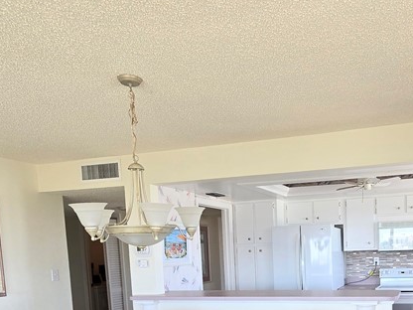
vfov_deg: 39.8
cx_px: 298
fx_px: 382
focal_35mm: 32
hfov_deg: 54.7
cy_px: 297
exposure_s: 1/120
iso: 50
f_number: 2.2
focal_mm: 2.2
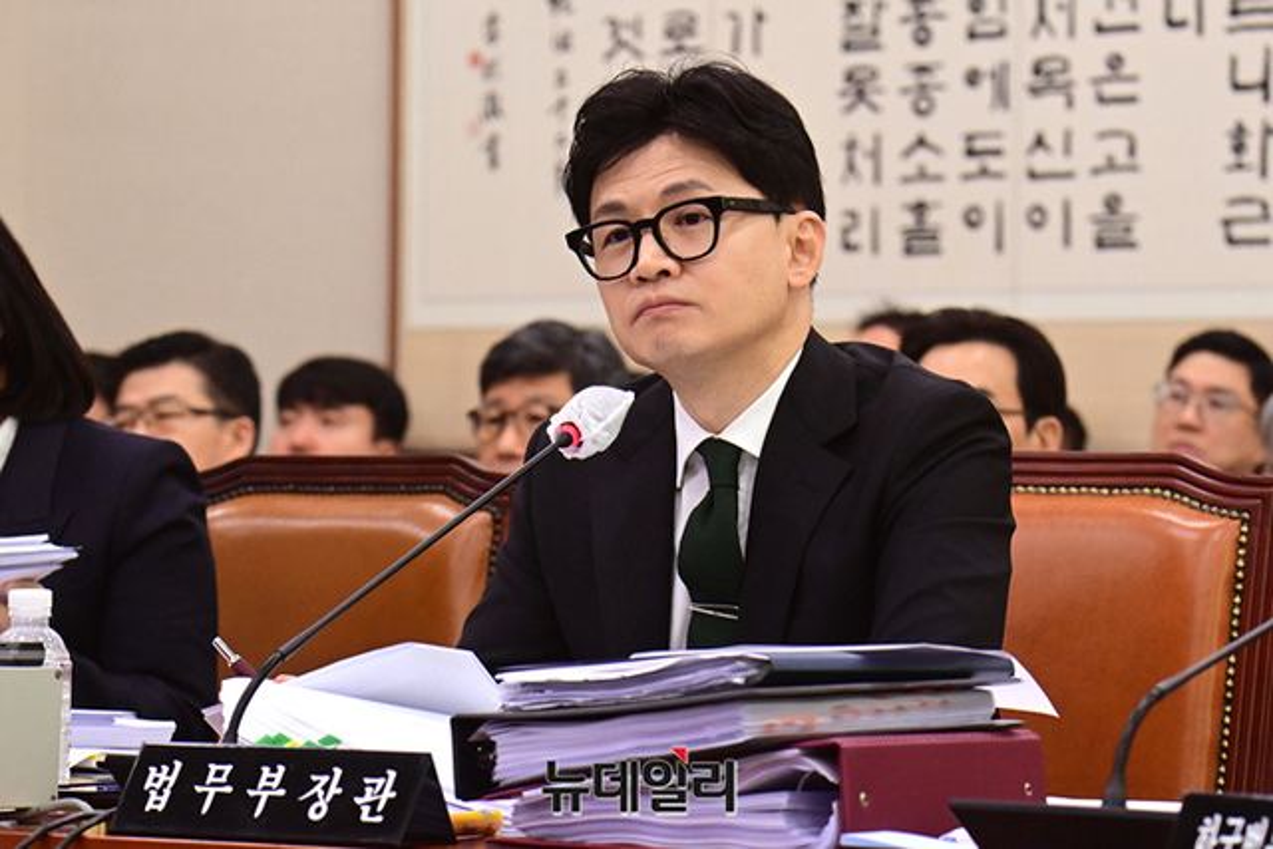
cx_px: 636
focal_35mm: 135
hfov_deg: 15.2
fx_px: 4775
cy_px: 424
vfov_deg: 10.2
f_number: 7.1
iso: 6400
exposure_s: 1/320
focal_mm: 135
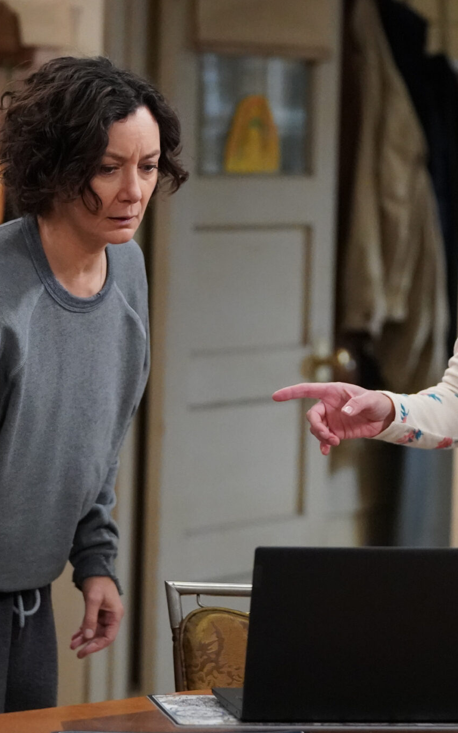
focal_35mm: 206
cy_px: 374
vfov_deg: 10.2
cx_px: 327
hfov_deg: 6.4
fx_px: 4114
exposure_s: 1/250
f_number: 2.8
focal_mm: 108
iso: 8000
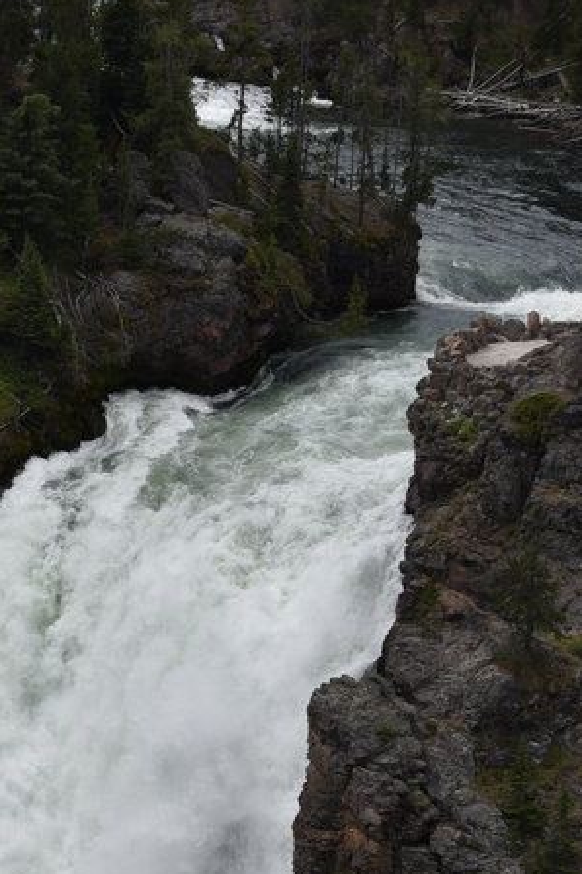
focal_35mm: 235
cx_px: 80
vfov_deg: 8.8
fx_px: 5698
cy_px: 401
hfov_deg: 5.8
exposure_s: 1/320
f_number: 9
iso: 100
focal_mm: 82
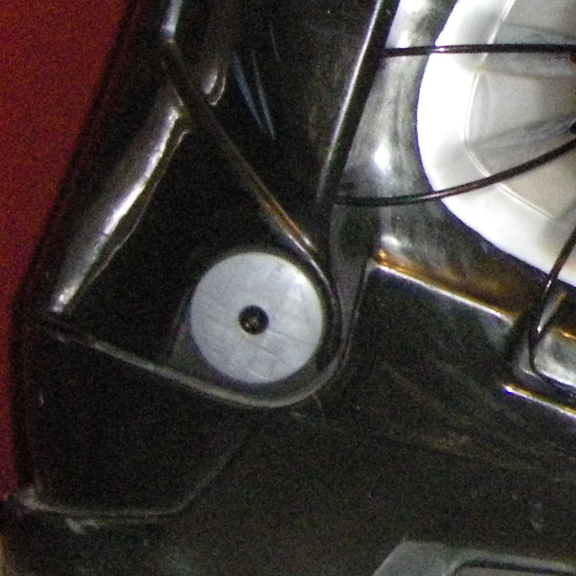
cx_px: 1035
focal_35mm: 207
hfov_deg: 8.2
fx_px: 3897
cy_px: -42
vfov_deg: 8.4
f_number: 3.8
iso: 800
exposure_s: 1/60
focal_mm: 10.3
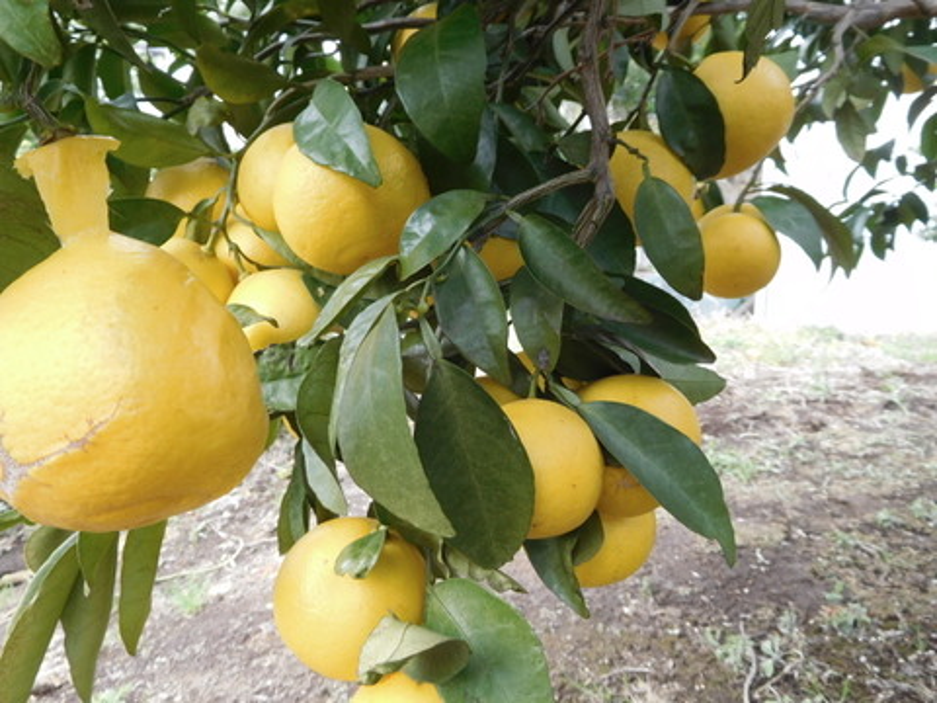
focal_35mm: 25
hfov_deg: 69.4
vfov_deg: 54.9
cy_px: 352
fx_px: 677
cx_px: 468
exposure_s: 1/40
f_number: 3.4
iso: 125
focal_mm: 4.5
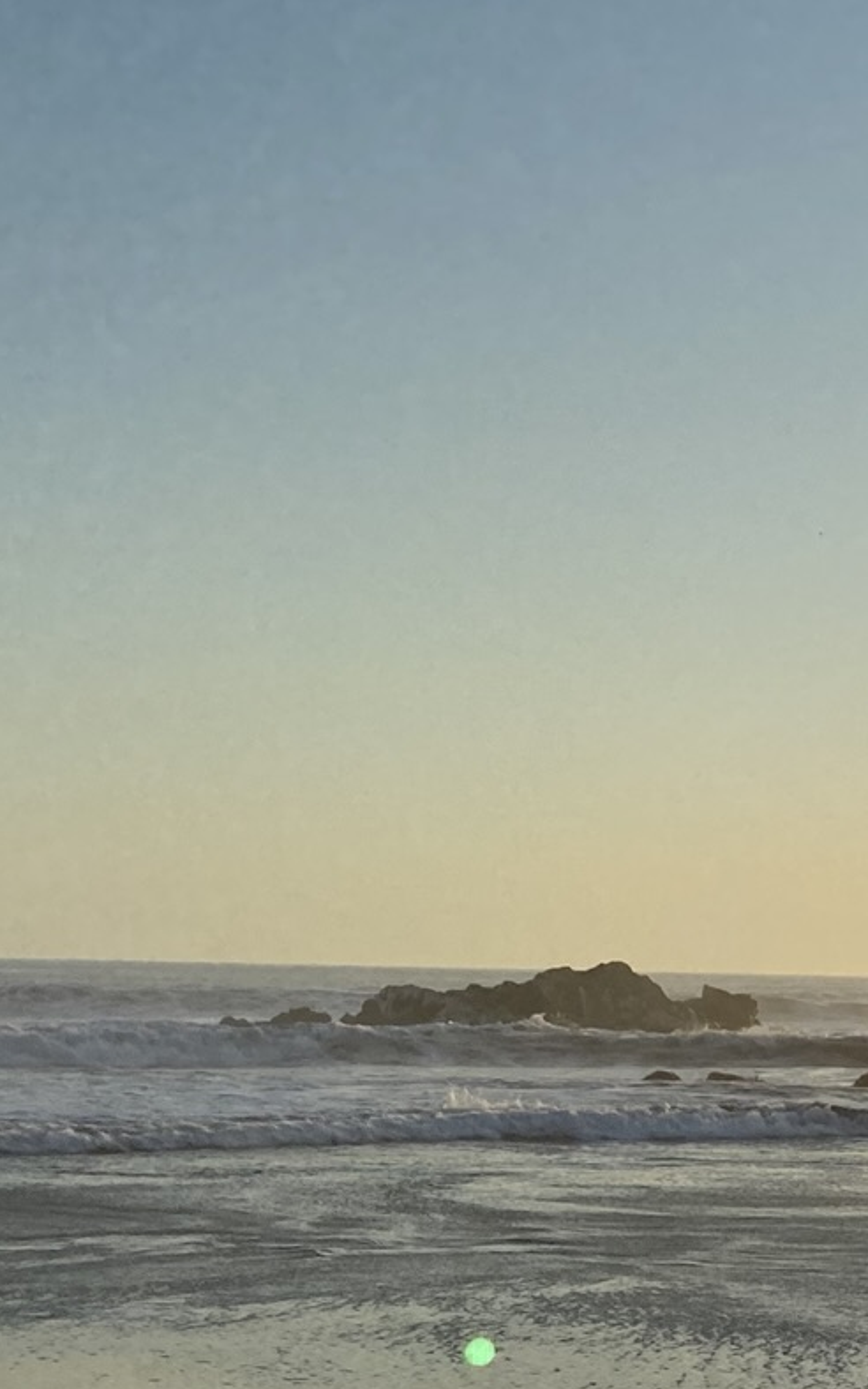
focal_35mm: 70
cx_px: 1447
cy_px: 1040
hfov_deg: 16.3
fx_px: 2649
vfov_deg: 28.9
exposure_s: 1/5747
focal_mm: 4.25
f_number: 1.8
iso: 32
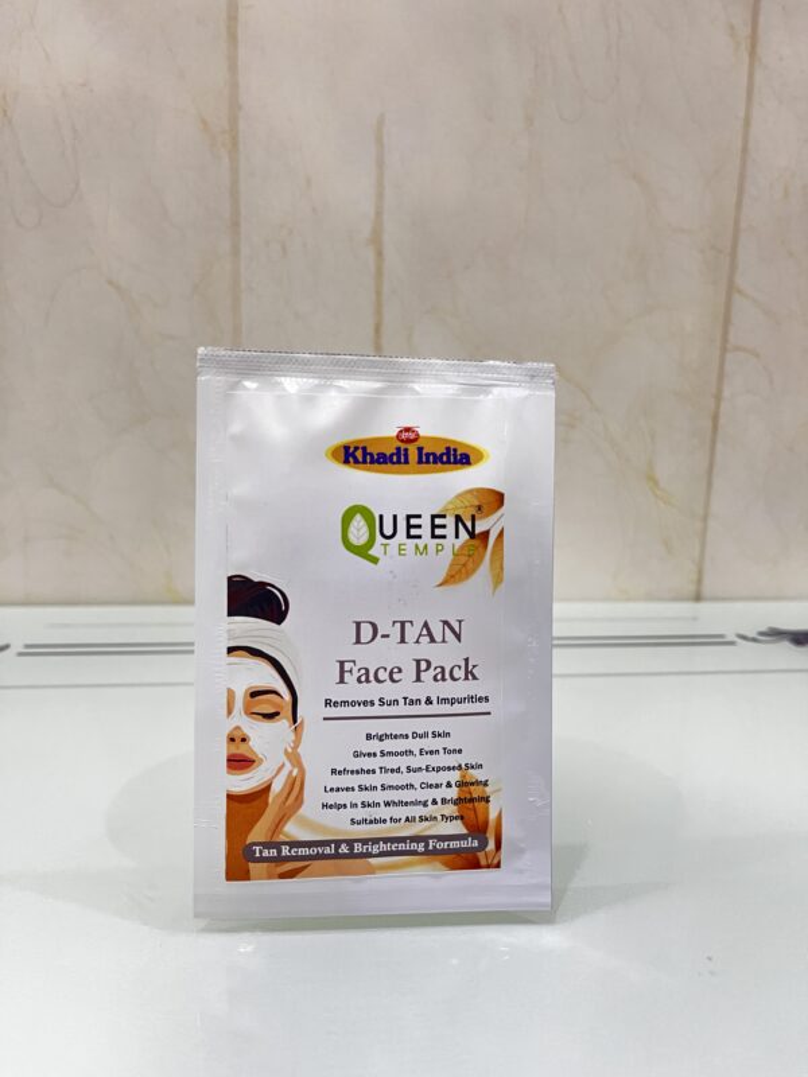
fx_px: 809
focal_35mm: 26
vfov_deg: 67.3
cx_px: 404
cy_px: 538
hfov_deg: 53.1
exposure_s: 1/50
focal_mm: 5.1
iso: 500
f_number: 1.6
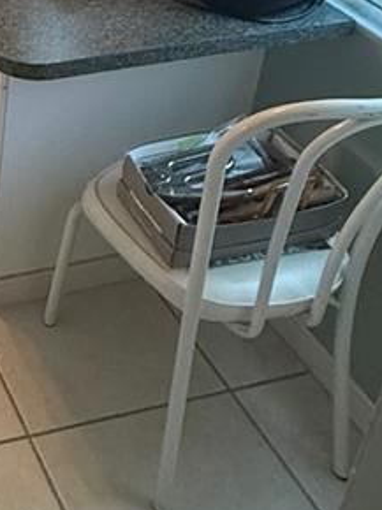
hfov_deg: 21.0
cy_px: -98
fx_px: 855
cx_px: -204
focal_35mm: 58
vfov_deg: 28.9
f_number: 2.2
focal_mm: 2.22
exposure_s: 1/60
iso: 400
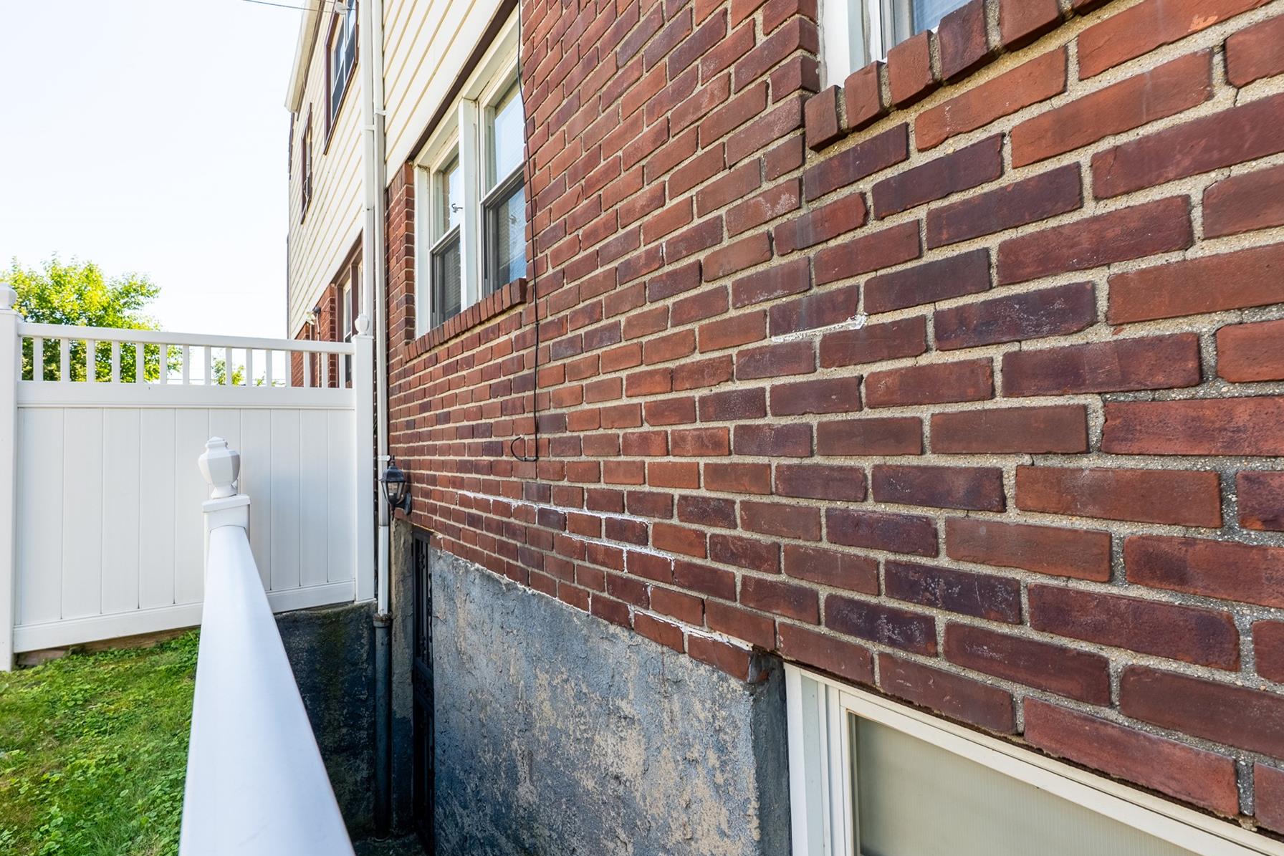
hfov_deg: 96.3
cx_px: 567
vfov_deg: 73.8
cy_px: 432
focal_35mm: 16
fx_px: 571
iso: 400
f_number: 8
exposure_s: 1/2000
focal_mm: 14
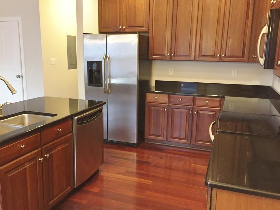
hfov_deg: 56.7
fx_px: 259
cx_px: 128
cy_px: 104
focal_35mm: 32
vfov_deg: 44.2
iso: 250
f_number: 2.2
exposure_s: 1/30
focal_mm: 4.15
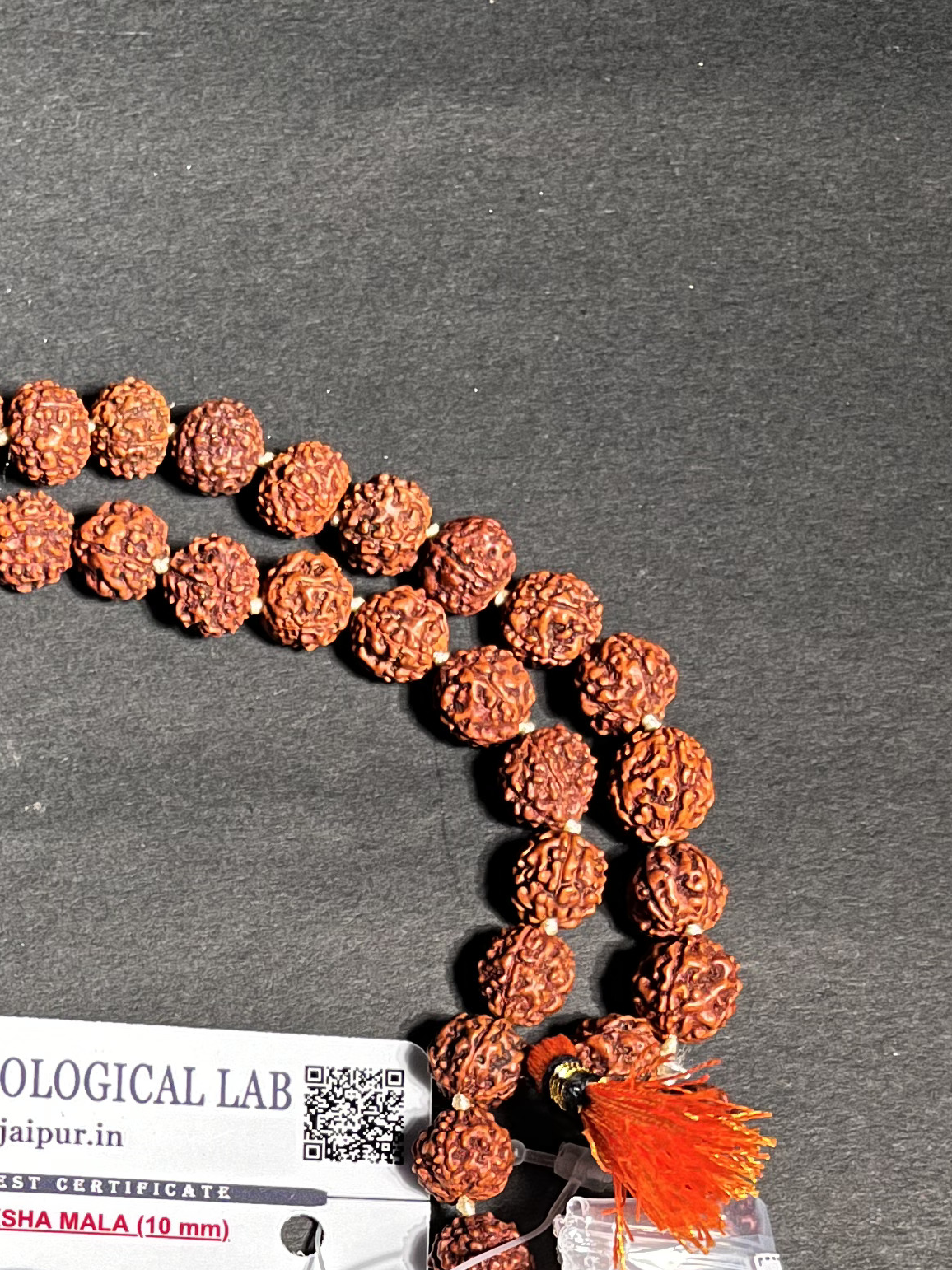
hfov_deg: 21.0
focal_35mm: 68
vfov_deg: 26.5
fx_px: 2494
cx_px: 44
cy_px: 1370
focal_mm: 5.1
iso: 320
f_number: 1.6
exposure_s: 1/60
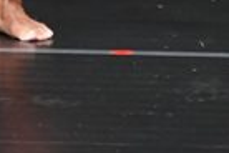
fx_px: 13395
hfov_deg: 1.0
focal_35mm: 2106
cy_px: -268
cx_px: -197
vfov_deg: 0.7
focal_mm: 250
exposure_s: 1/400
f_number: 5.6
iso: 4000
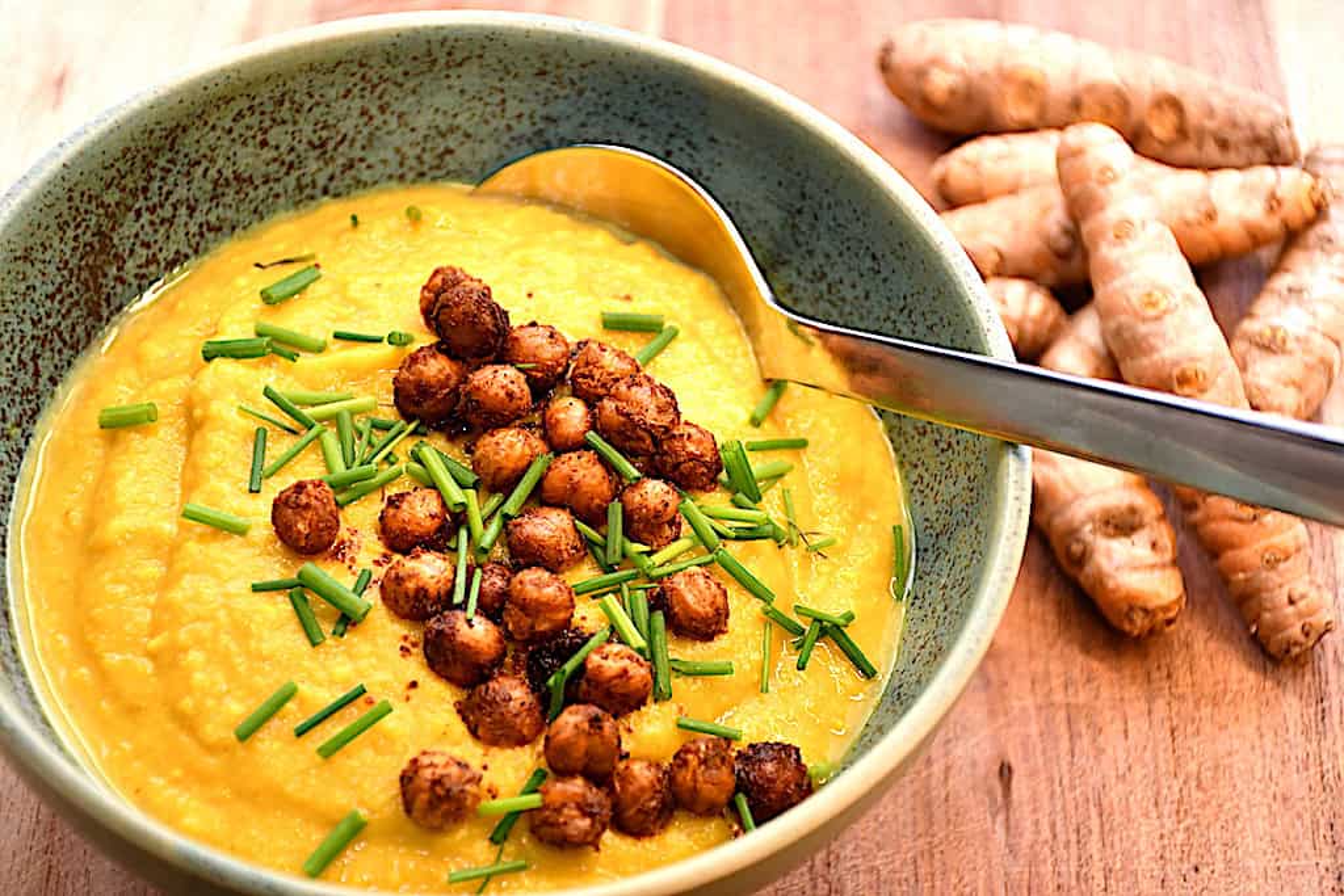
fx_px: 3360
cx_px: 672
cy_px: 448
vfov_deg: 15.2
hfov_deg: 22.6
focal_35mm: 90
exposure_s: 1/60
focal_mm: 60
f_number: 5
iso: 800
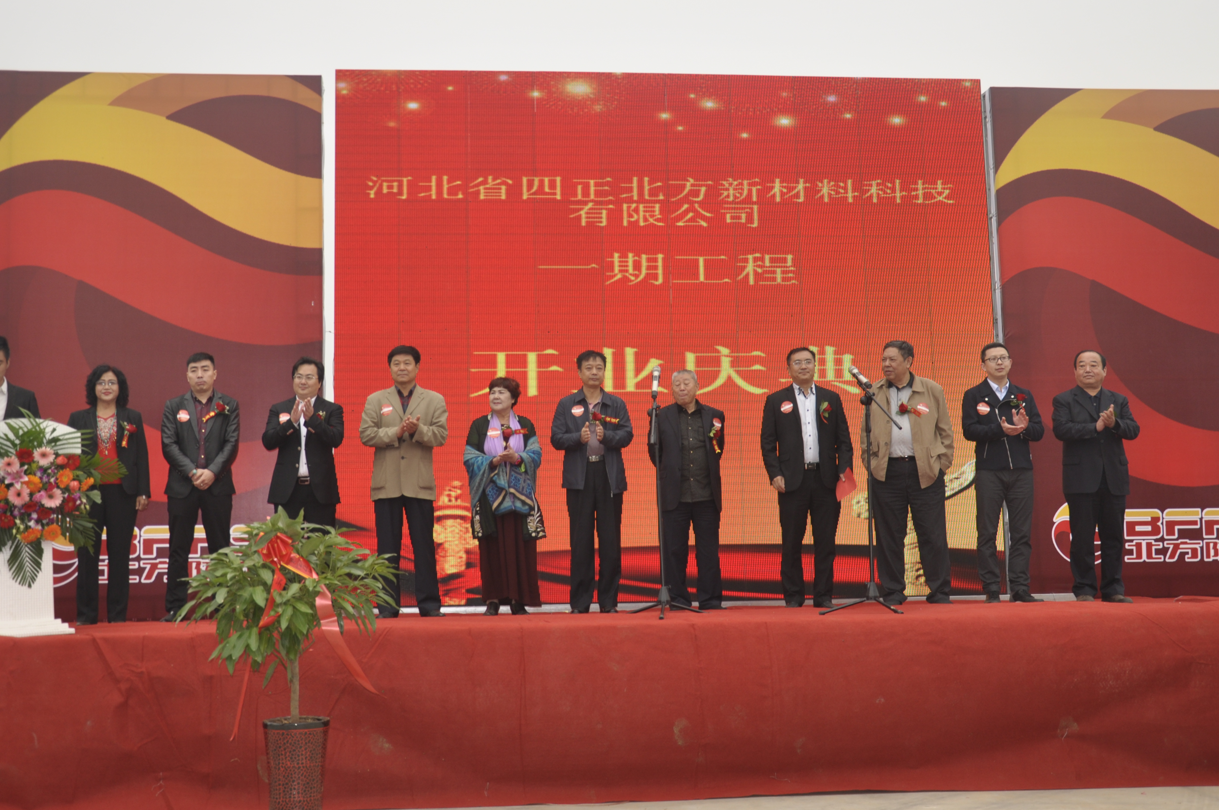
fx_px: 1474
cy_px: 369
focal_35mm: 44
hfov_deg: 44.9
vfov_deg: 30.7
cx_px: 583
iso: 200
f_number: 4
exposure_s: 1/125
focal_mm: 25
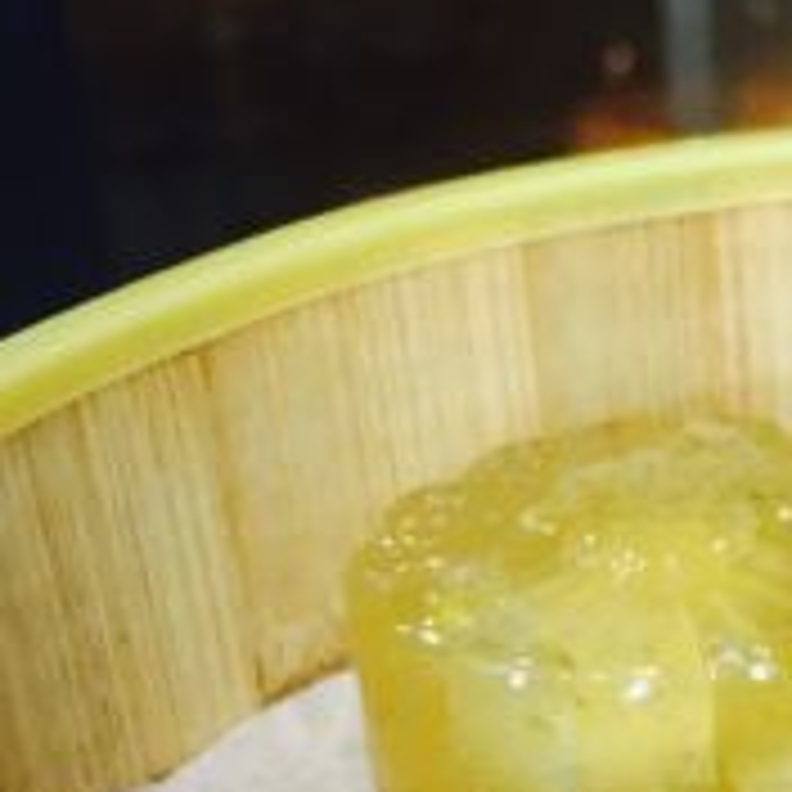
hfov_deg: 16.2
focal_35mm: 102
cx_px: 999
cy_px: 1069
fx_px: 2640
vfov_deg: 16.1
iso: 25
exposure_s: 1/33
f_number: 2.2
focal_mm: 4.15
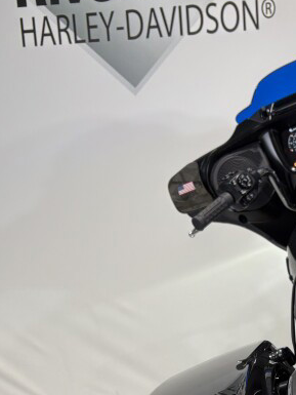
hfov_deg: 19.7
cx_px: 315
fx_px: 820
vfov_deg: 25.7
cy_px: 395
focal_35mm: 72
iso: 40
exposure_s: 1/120
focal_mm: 5.96
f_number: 1.6
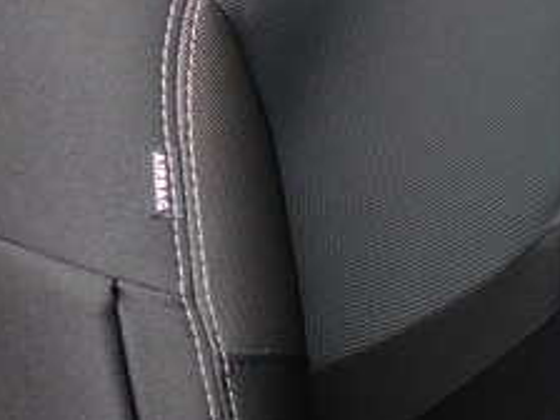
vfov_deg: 21.9
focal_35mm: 67
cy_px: 258
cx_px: 455
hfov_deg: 28.3
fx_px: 1084
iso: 125
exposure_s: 1/60
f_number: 2
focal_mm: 4.5
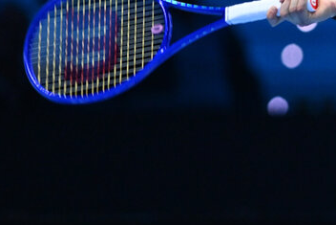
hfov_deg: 2.4
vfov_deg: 1.6
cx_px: 456
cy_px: 5
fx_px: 8142
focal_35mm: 872
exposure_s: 1/1600
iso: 2500
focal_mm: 300
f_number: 3.2
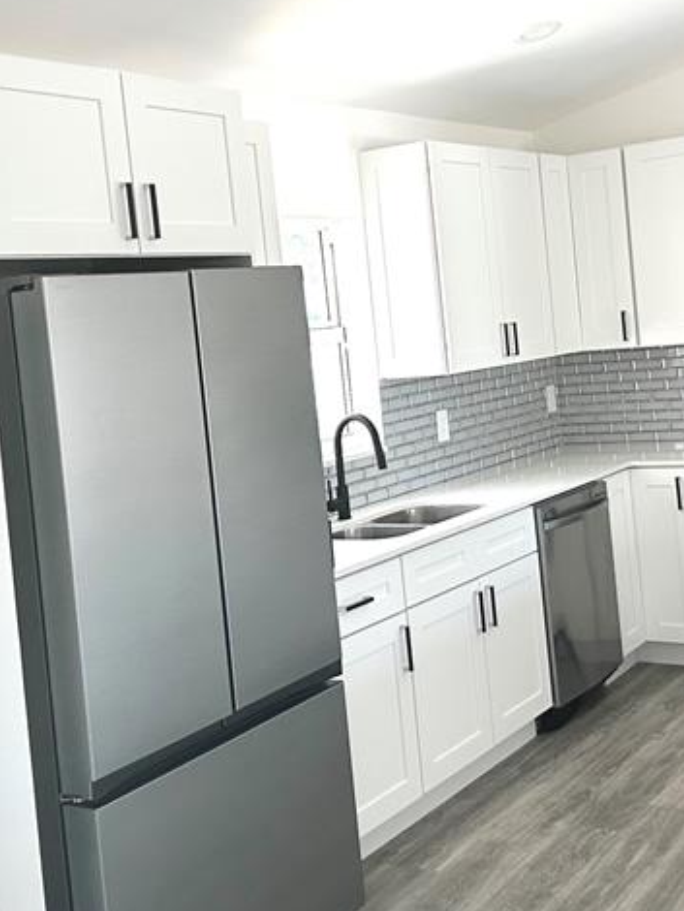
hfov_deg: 29.6
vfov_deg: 38.6
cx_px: 430
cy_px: 343
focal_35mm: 49
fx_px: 1290
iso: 32
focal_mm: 2.69
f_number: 1.9
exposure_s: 1/121
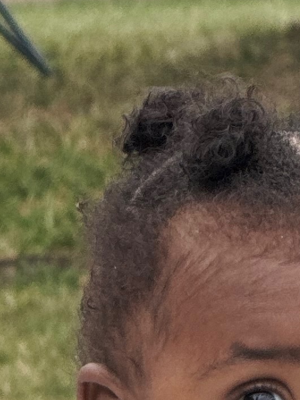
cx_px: 294
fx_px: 7925
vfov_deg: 2.9
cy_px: 785
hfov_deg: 2.2
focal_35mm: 686
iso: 40
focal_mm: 15.66
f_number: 2.8
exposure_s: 1/228
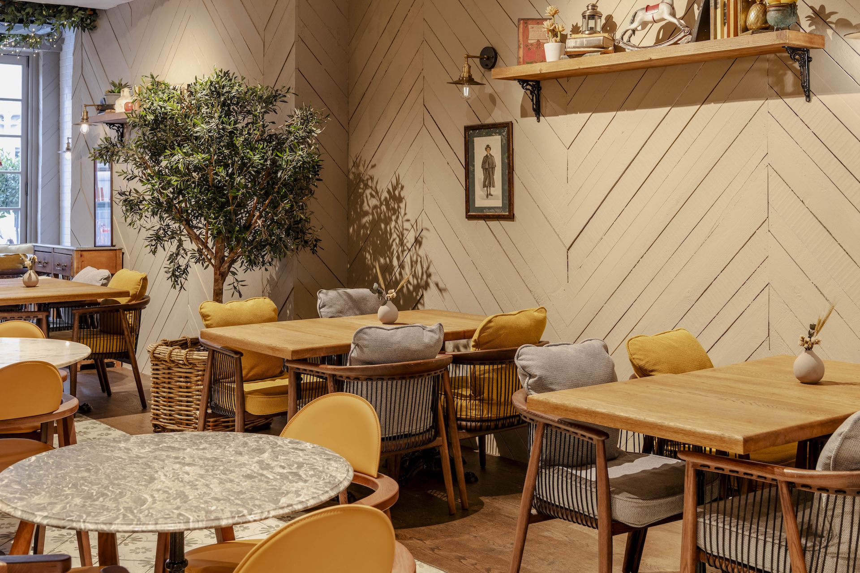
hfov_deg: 43.6
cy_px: 286
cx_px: 430
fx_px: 1075
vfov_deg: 29.9
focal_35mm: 45
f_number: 8
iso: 100
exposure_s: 1/2
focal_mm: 45
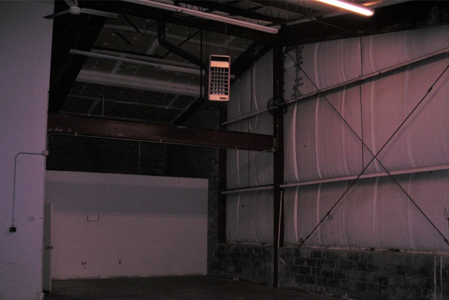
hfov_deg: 48.5
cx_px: 223
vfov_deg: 33.4
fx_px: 499
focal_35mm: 40
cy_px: 170
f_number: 3.2
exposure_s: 1/60.1
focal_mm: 6.3
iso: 200
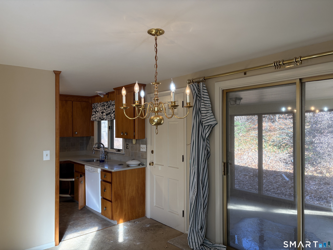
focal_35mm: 26
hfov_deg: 67.3
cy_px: 125
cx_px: 166
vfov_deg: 53.1
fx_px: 250
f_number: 1.6
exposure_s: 1/140
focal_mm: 5.96
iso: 80
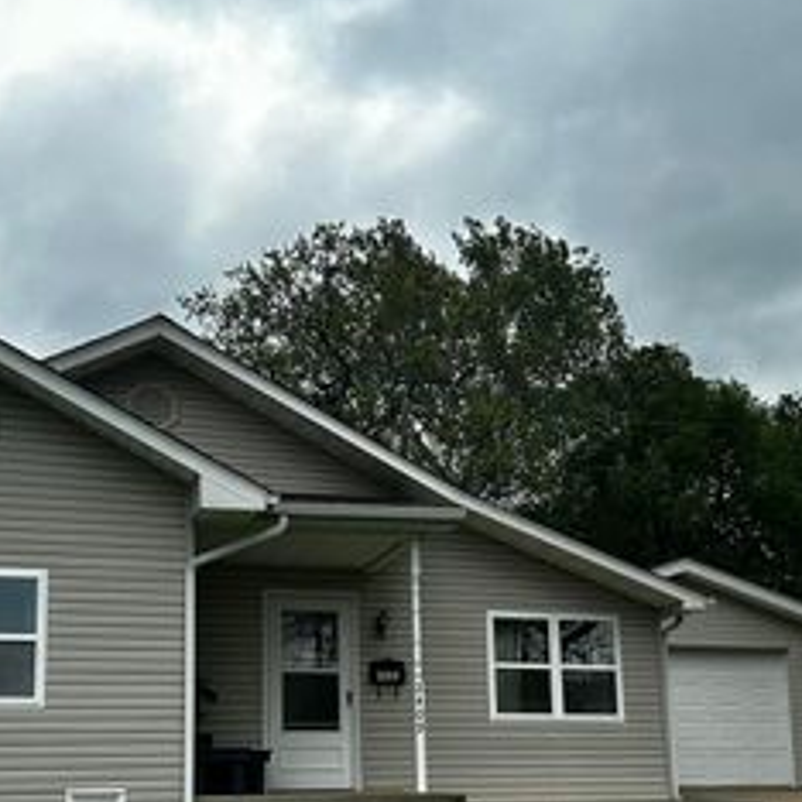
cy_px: 588
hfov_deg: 34.7
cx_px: 384
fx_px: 1284
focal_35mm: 49
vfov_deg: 34.1
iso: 50
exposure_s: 1/2252
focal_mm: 5.7
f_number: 1.5
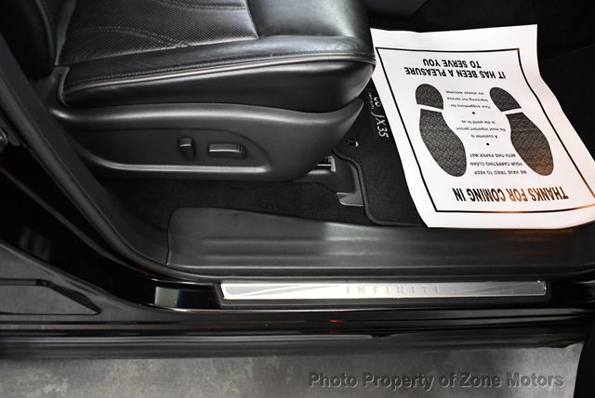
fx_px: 596
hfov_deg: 53.1
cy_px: 199
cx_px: 298
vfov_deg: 36.9
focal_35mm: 36
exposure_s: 1/80
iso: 3200
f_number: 3.5
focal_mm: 18
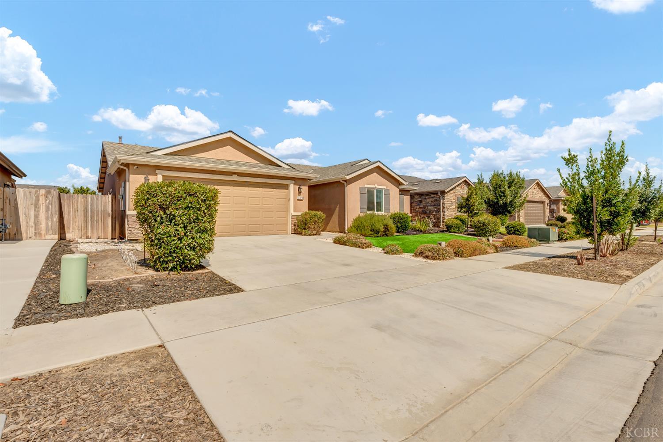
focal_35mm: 17
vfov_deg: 70.4
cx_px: 332
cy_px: 221
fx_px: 313
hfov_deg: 93.3
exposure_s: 1/320
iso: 80
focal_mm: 17
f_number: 10
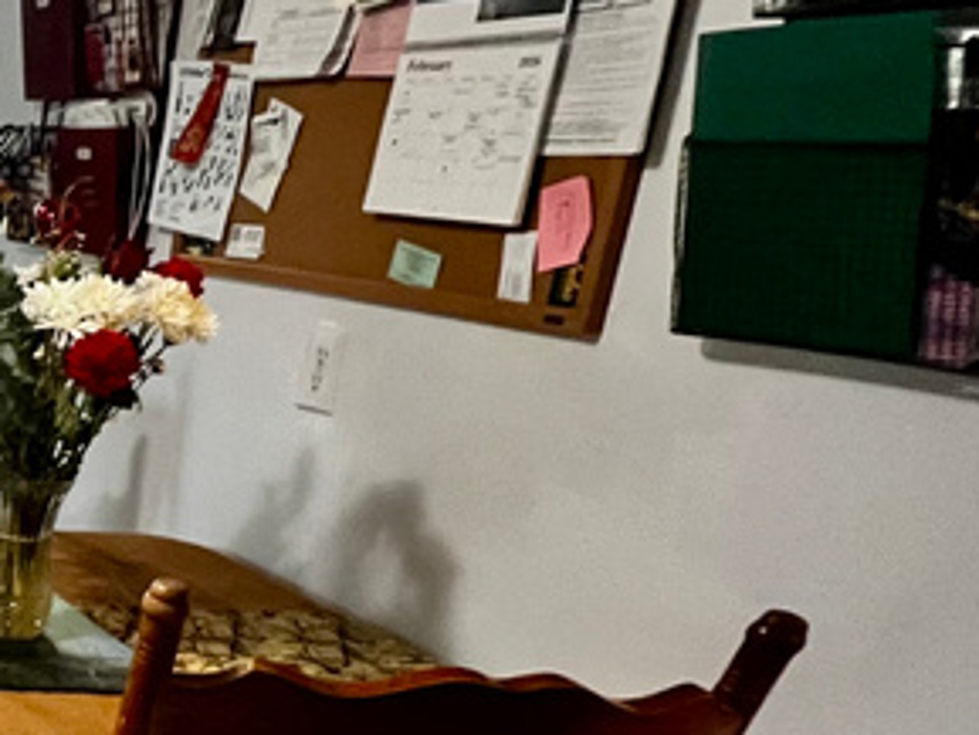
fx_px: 1301
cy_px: 542
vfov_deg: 31.0
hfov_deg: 25.0
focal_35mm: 46
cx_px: -644
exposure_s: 1/60
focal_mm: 1.57
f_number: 1.8
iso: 1000
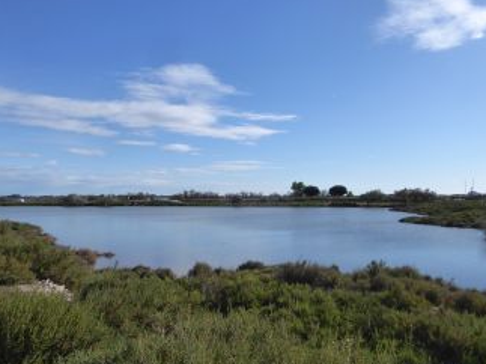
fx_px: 435
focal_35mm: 31
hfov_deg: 58.4
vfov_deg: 45.4
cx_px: 248
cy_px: 191
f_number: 3.3
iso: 125
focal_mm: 4.3
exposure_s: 1/1600
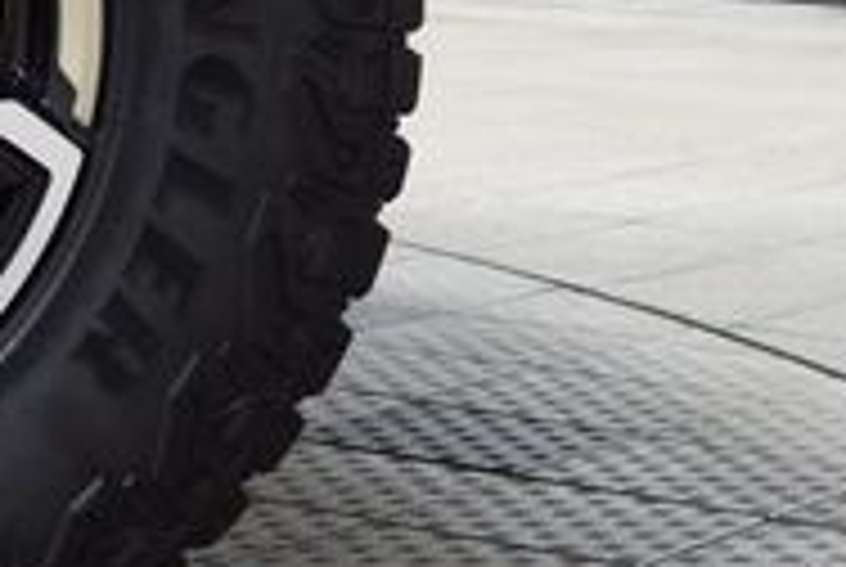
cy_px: 7
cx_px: -382
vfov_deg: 8.4
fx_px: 3836
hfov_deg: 12.1
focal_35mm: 163
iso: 1100
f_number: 6.3
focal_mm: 32
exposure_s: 1/15
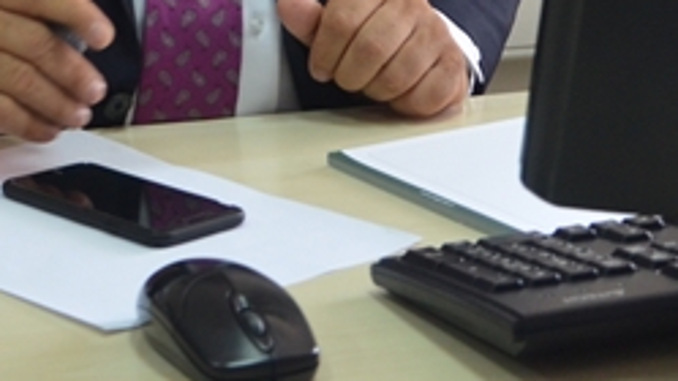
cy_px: -523
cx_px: 27
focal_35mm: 116
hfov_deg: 18.1
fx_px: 2085
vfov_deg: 9.4
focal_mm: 18
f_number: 4
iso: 640
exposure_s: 1/60
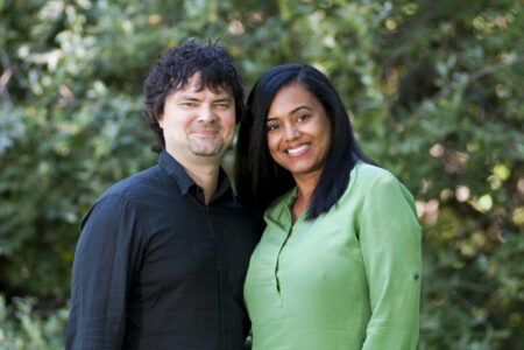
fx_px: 2729
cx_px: 262
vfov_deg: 7.3
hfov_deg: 11.0
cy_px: 175
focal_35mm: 188
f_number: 2.8
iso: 400
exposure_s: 1/125
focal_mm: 125
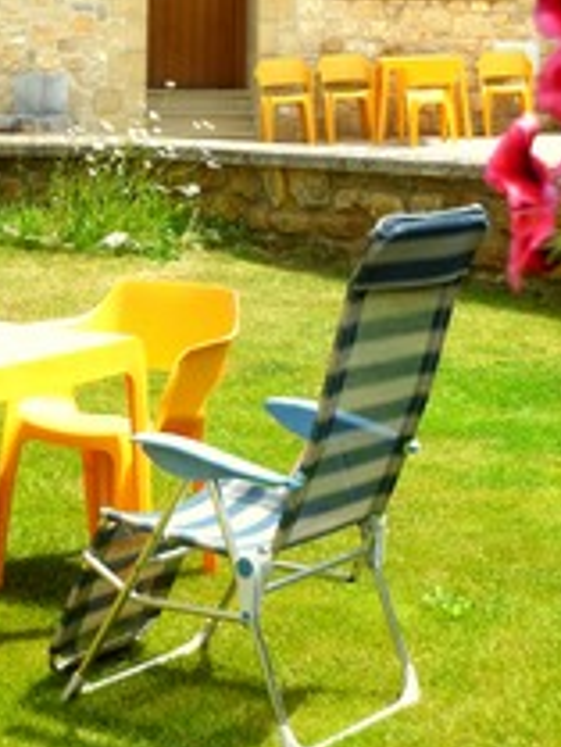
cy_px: -4
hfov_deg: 15.7
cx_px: 204
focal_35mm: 94
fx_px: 2029
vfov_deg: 20.2
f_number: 3.7
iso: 100
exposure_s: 1/500
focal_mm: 7.4
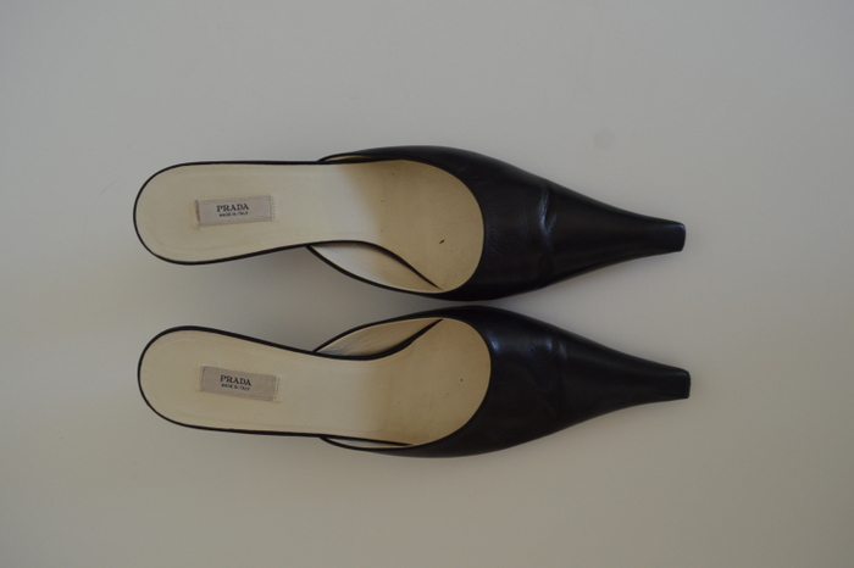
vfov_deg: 47.9
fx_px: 640
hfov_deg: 67.4
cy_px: 284
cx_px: 427
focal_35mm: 27
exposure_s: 1/100
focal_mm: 18
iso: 400
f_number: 5
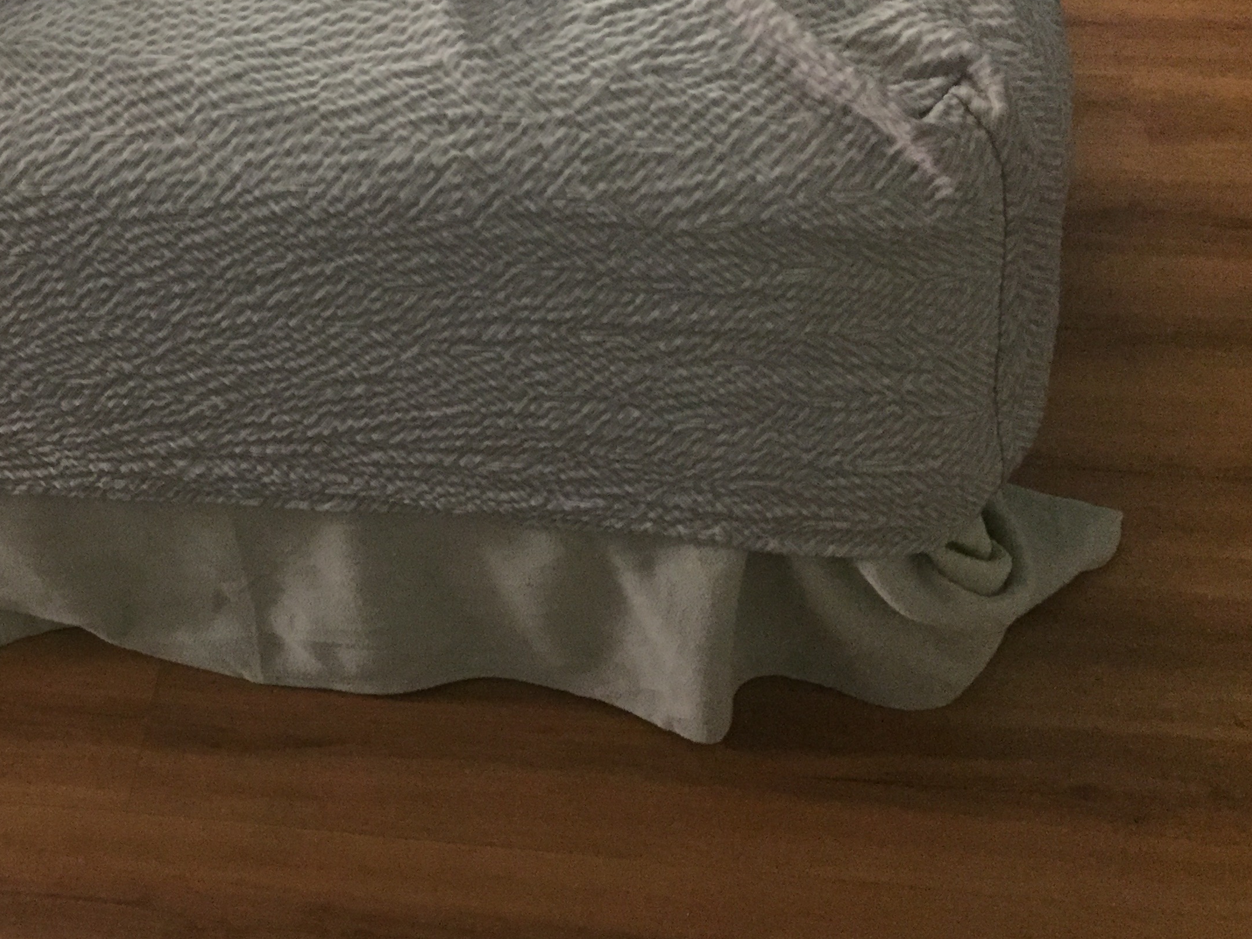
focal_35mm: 44
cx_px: 343
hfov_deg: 41.9
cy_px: 387
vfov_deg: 32.8
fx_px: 1591
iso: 400
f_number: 2.2
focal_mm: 4.15
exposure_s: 1/17
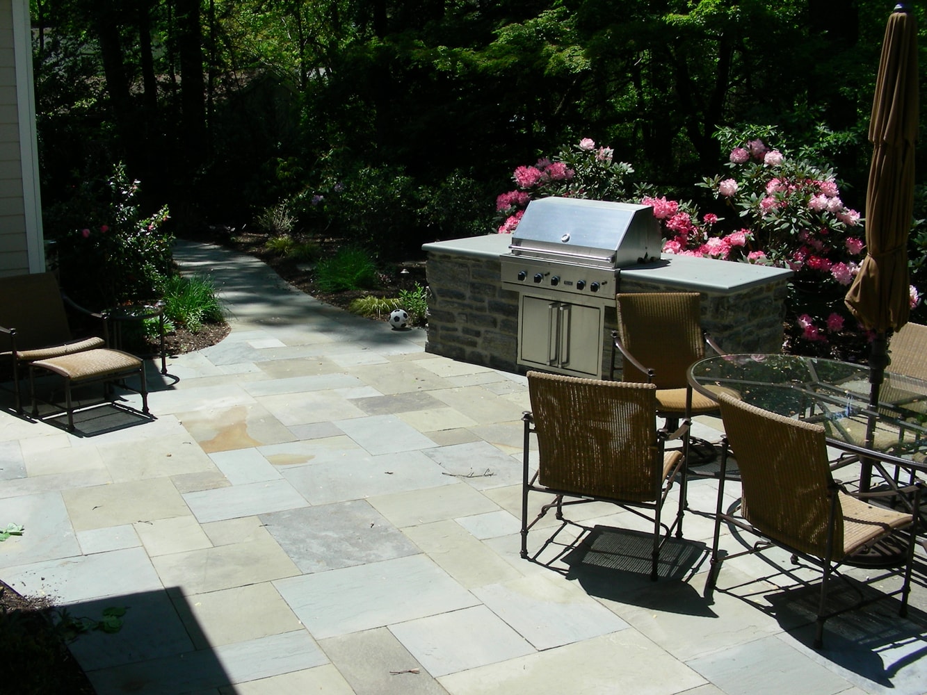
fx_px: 1018
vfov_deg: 37.7
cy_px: 348
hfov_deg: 49.0
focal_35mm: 38
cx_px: 464
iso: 50
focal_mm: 6.3
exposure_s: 1/451
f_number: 5.6
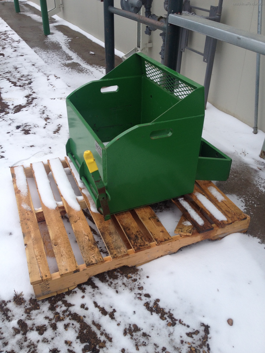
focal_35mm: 35
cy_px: 176
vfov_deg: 52.6
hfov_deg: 40.7
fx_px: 357
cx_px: 132
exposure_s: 1/1284
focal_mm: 4.28
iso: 50
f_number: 2.4
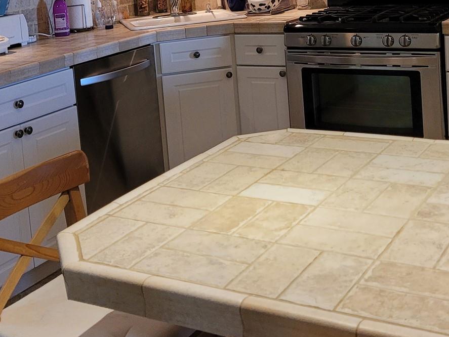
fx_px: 779
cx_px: 219
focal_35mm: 60
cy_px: 15
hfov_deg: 32.2
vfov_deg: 23.6
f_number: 1.8
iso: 250
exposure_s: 1/119
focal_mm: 5.4
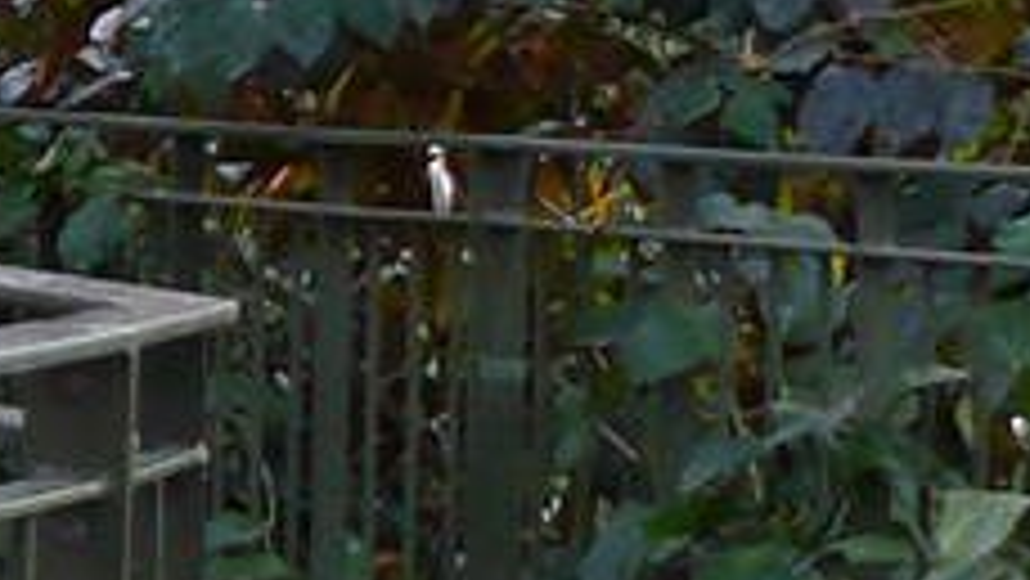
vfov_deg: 4.6
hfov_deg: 7.4
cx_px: -1799
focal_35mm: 266
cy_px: 18
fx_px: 7267
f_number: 2.8
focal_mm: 7.4
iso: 200
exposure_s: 1/60
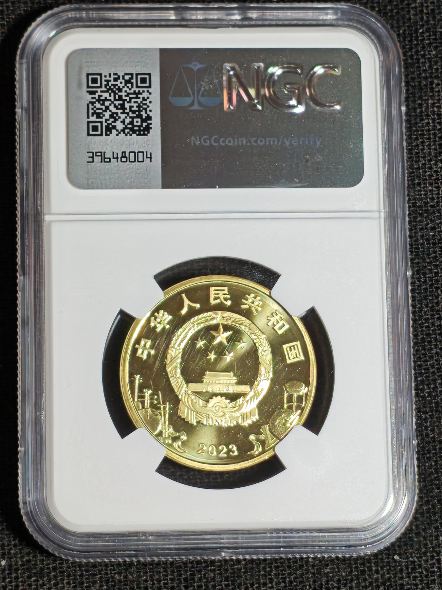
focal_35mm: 119
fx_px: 2026
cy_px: 295
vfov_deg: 16.6
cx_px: 221
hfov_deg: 12.5
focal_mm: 4.94
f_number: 1.5
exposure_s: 1/411
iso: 50
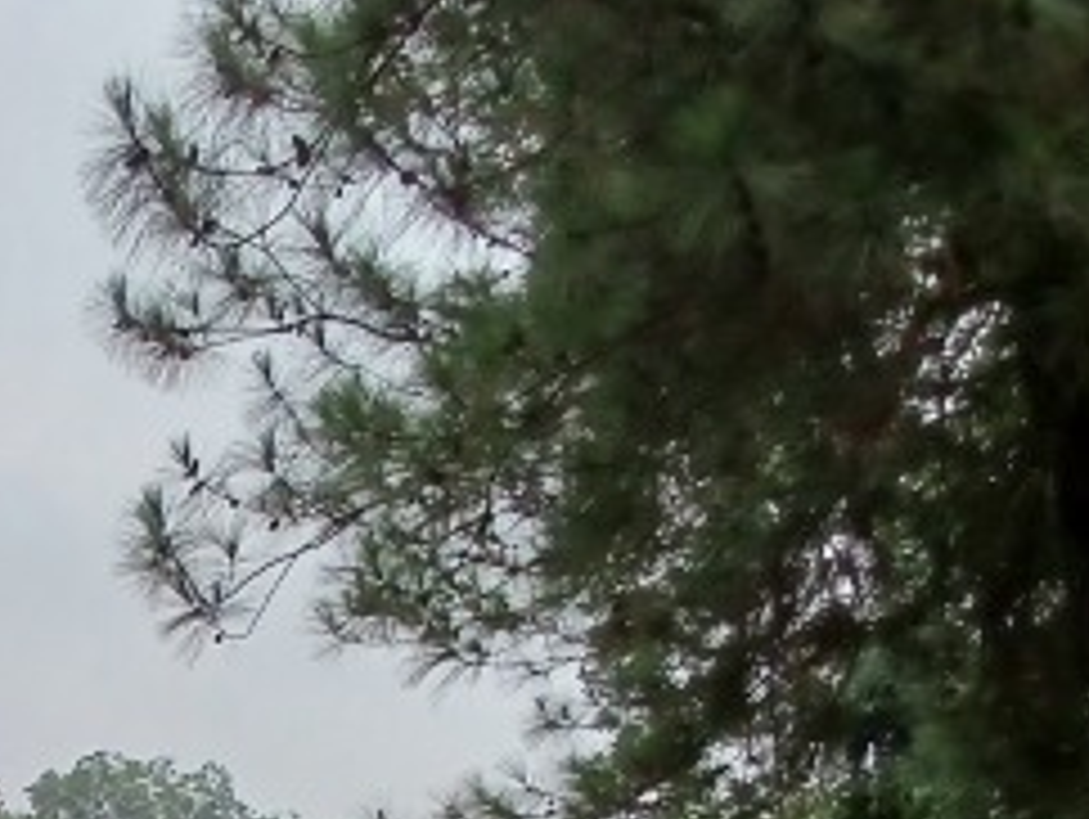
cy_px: 1022
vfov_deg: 28.5
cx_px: -173
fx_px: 1354
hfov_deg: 35.7
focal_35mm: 43
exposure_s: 1/387
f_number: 2.2
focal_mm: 1.4
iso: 50
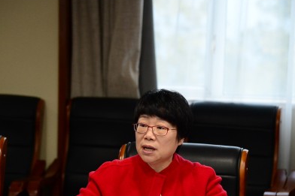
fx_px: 1474
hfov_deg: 11.4
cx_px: 152
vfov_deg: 7.6
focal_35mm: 180
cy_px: 146
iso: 4000
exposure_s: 1/250
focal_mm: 112
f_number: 4
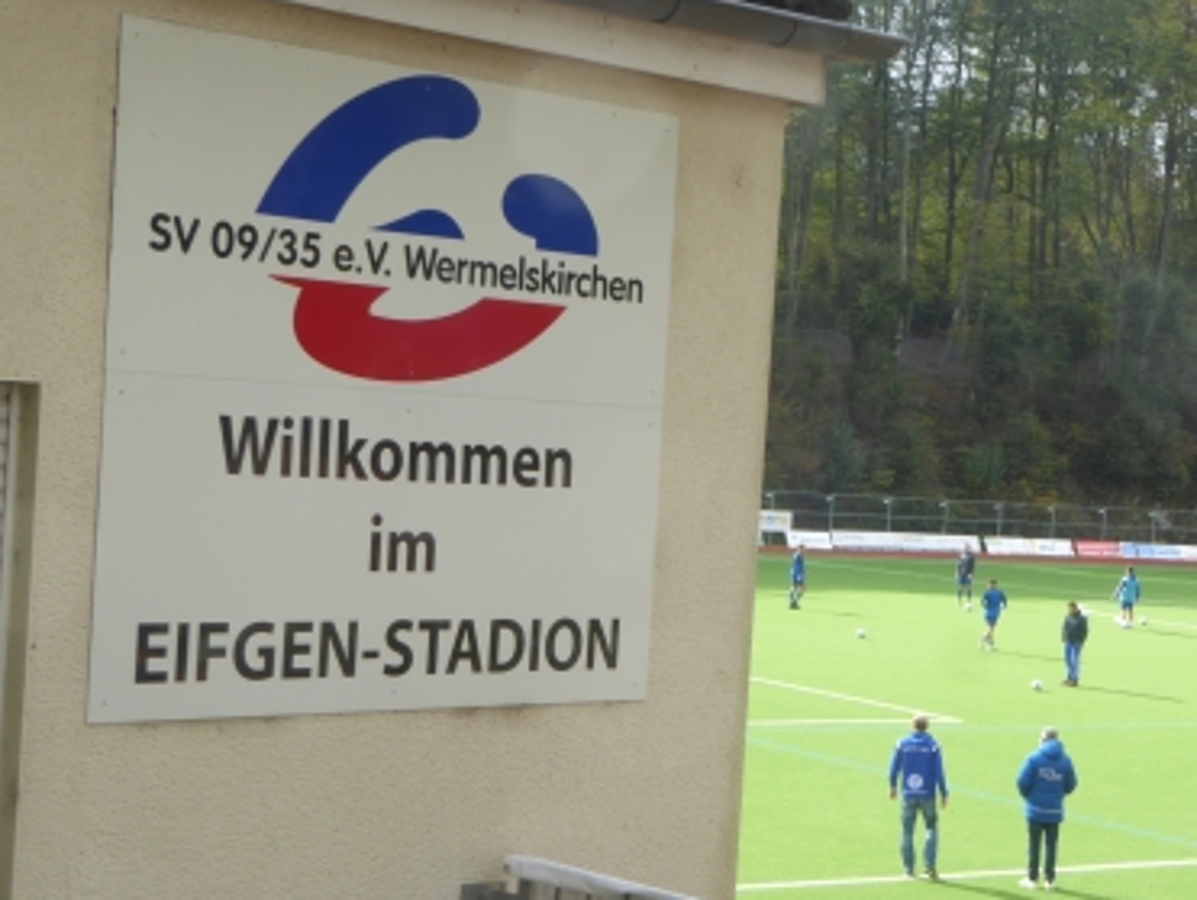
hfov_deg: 26.3
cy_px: 516
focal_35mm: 74
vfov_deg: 19.9
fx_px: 2561
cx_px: 687
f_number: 8
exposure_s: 1/60
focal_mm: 10.9
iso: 125
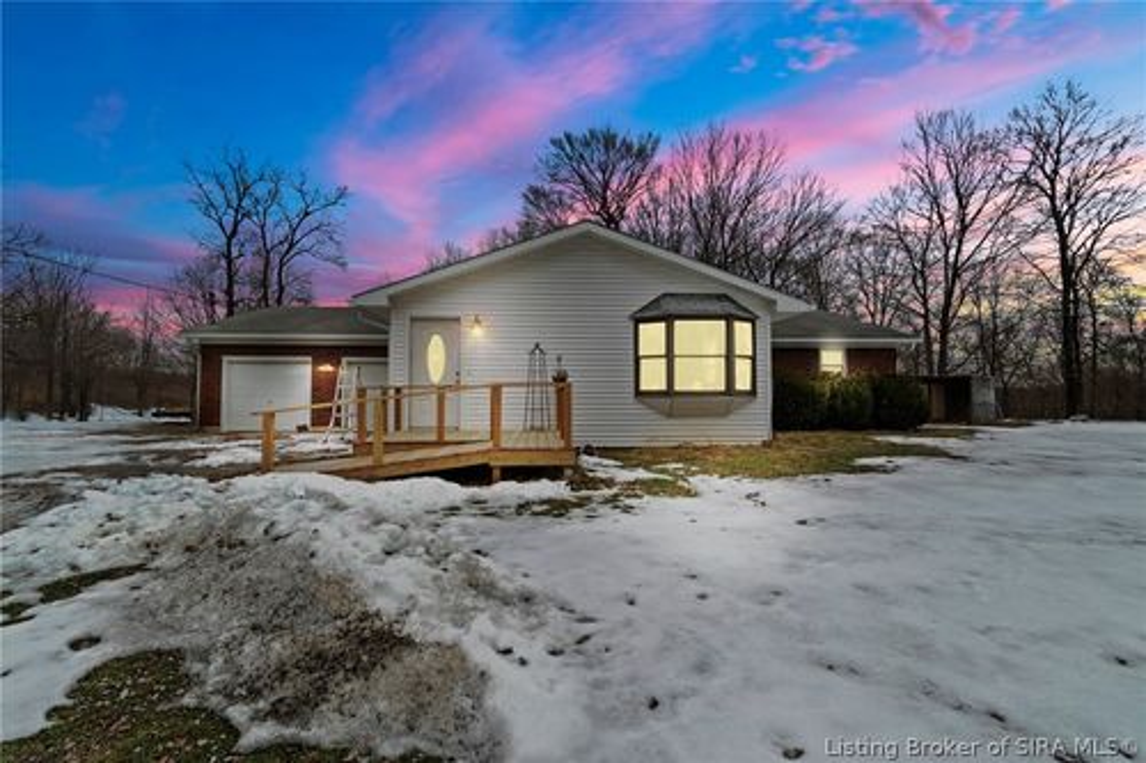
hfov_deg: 100.4
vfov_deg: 77.3
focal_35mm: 15
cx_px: 573
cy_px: 382
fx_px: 477
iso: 400
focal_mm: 10
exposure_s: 1/200
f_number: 9
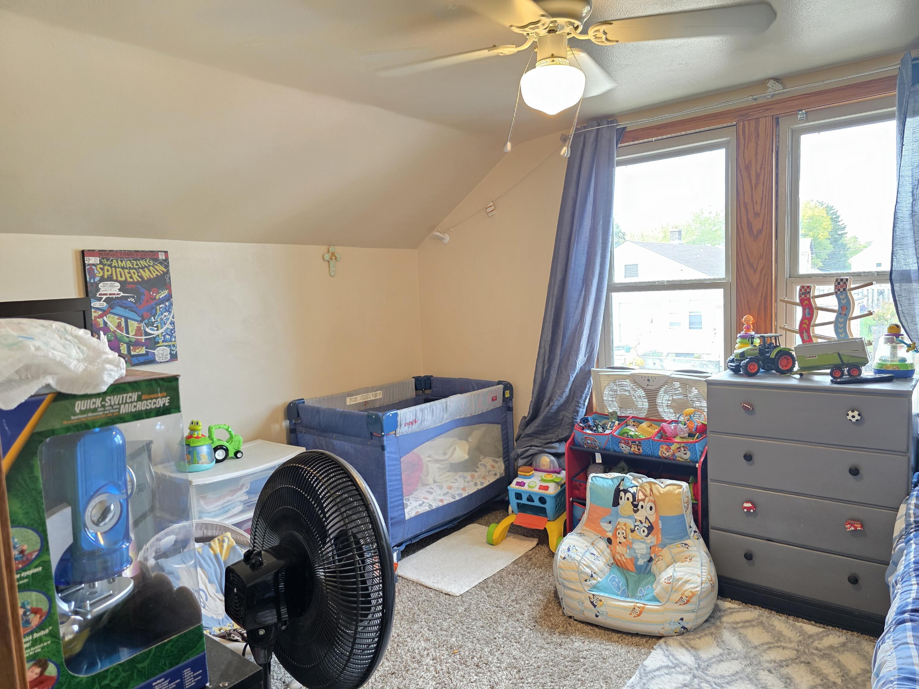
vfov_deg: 58.9
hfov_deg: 73.9
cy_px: 344
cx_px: 460
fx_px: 611
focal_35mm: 23
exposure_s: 1/120
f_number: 1.7
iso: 640
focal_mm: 6.3
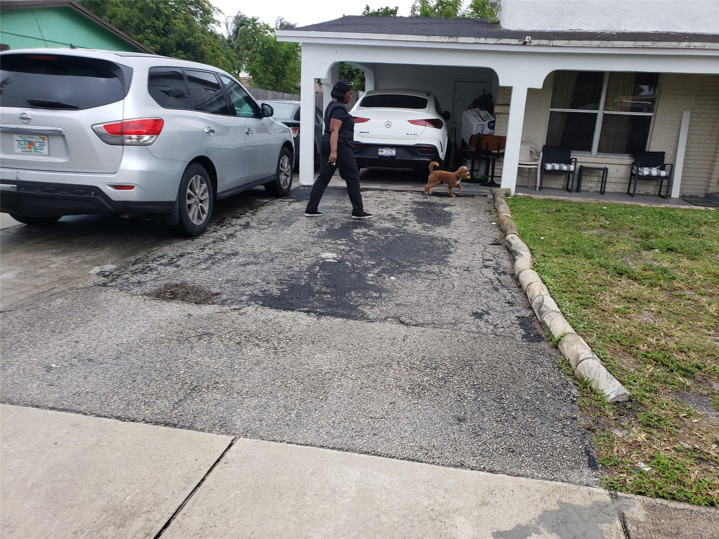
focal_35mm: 26
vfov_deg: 53.1
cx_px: 360
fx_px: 540
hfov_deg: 67.3
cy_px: 270
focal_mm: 4.3
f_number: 2.4
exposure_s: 1/120
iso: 64
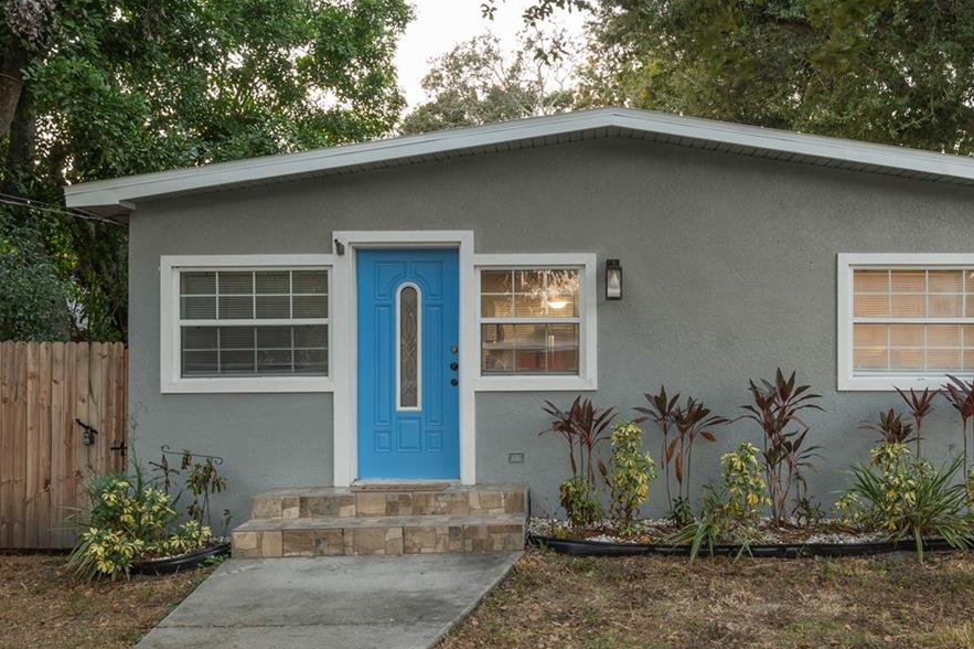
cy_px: 339
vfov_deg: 44.9
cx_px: 566
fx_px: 784
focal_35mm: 29
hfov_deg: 63.3
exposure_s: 1/2
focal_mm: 16
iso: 125
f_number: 8
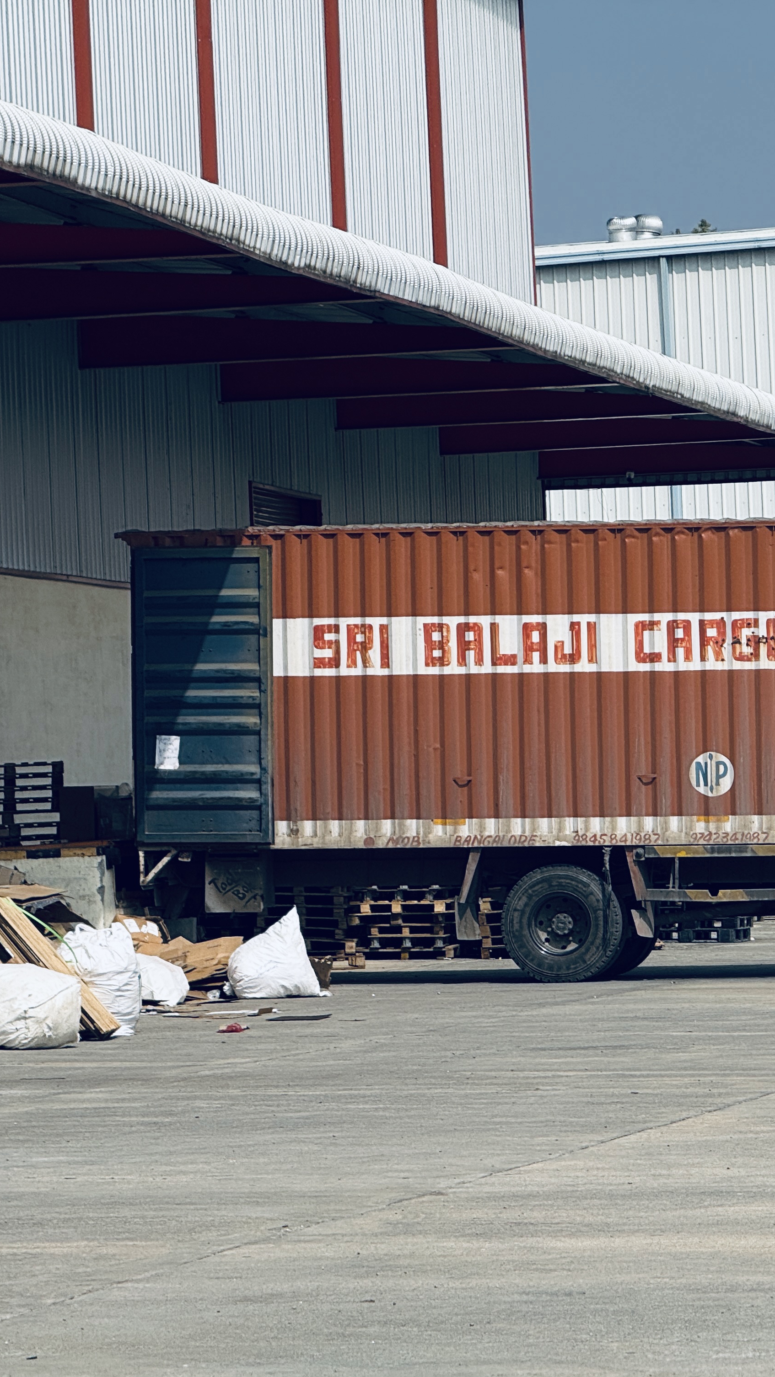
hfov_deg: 6.9
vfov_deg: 12.3
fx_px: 6394
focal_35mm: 175
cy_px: 690
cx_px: 763
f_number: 2.8
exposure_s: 1/3195
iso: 50
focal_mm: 15.66
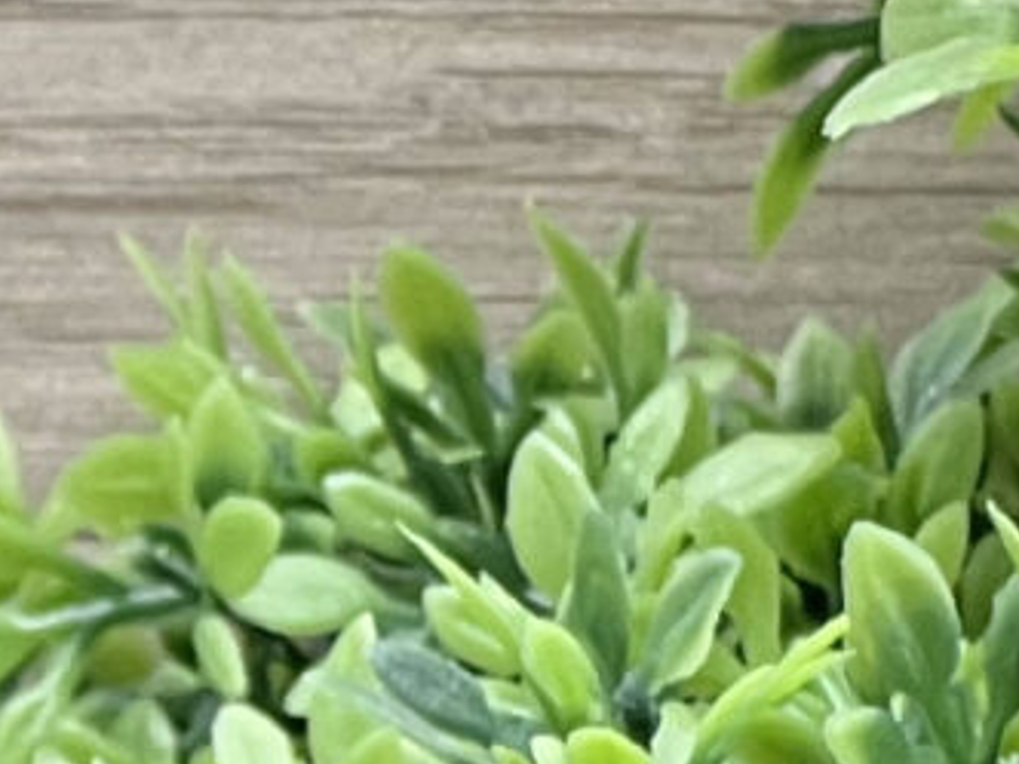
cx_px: -2483
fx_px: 17486
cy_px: 2243
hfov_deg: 3.2
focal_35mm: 594
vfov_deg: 2.5
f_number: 2.8
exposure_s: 1/100
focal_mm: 9
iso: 100
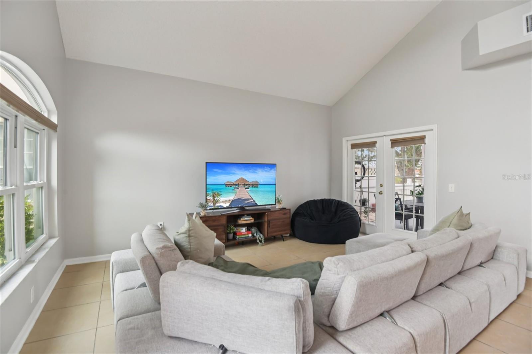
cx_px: 266
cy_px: 177
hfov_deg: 96.7
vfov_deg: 73.7
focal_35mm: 16
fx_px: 236
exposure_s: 1/15
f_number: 6.3
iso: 400
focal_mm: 16
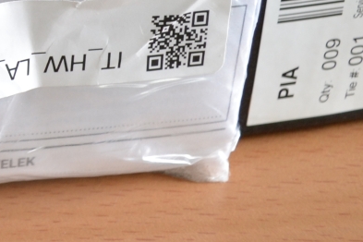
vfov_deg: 11.7
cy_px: -156
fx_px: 1109
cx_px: -217
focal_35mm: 110
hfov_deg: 16.5
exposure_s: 1/80
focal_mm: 18
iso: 400
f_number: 4.5
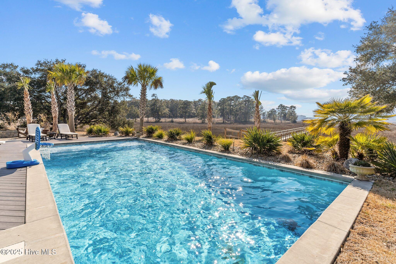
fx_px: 187
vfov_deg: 70.4
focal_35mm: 17
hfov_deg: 93.3
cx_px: 198
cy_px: 132
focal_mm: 17
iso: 125
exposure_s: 1/800
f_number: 7.1
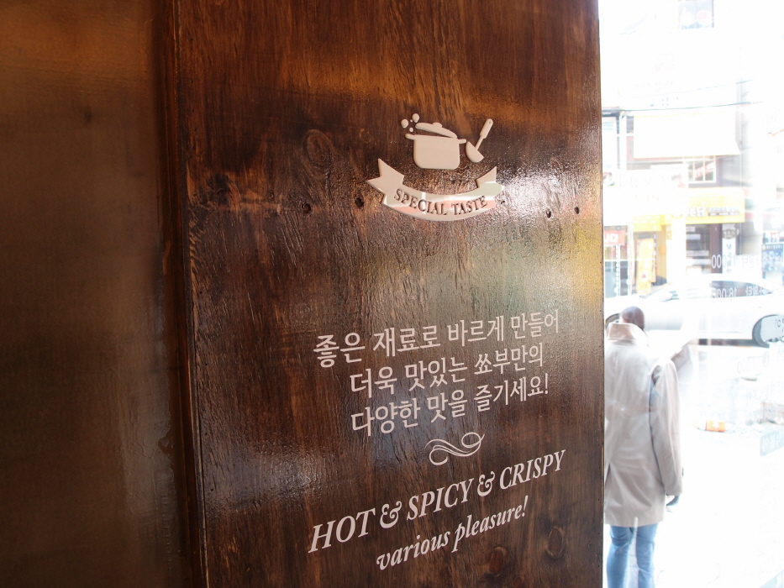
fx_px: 634
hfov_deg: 63.4
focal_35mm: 28
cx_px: 392
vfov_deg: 49.8
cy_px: 294
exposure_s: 1/80
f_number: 2.2
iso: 125
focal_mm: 6
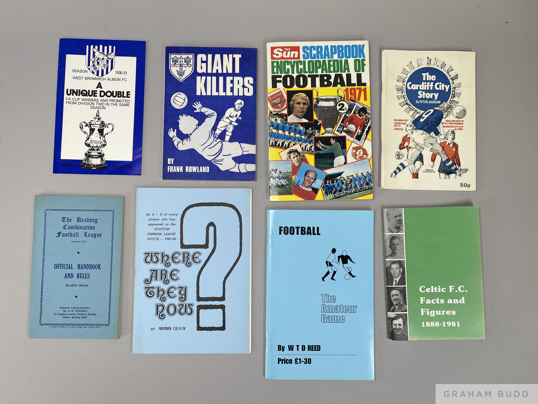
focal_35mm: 26
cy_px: 202
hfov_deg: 67.3
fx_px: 404
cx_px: 269
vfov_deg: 53.1
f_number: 1.6
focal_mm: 5.1
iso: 32
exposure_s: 1/148
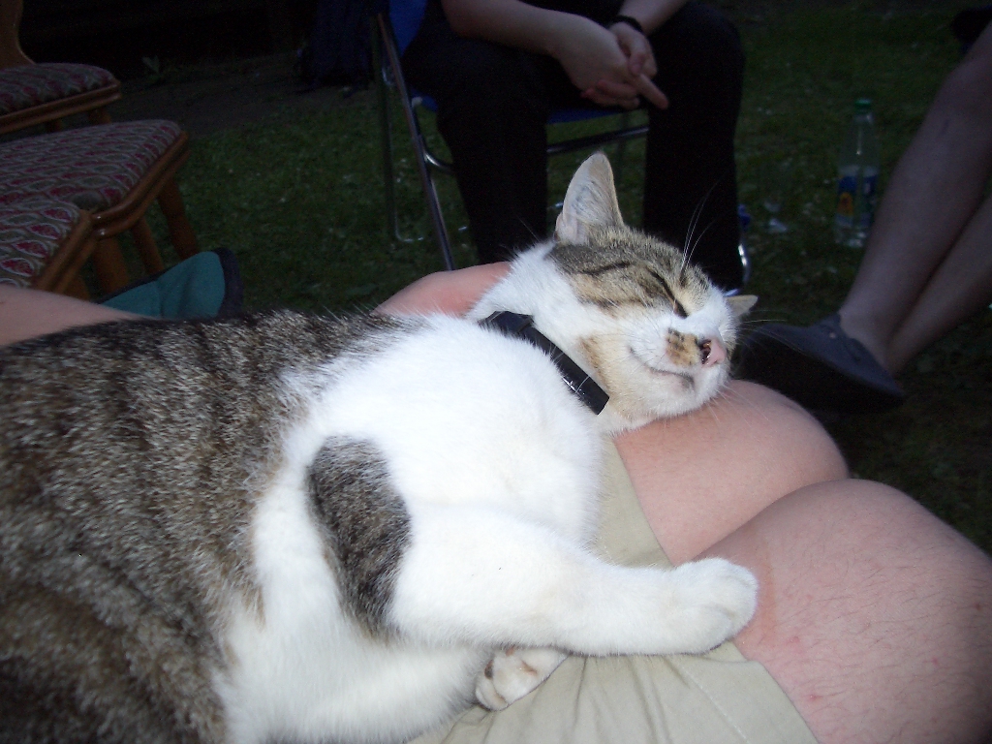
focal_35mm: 35
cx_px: 496
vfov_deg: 40.7
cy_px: 372
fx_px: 1003
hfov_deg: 52.6
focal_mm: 5.8
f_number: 2.6
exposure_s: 1/40
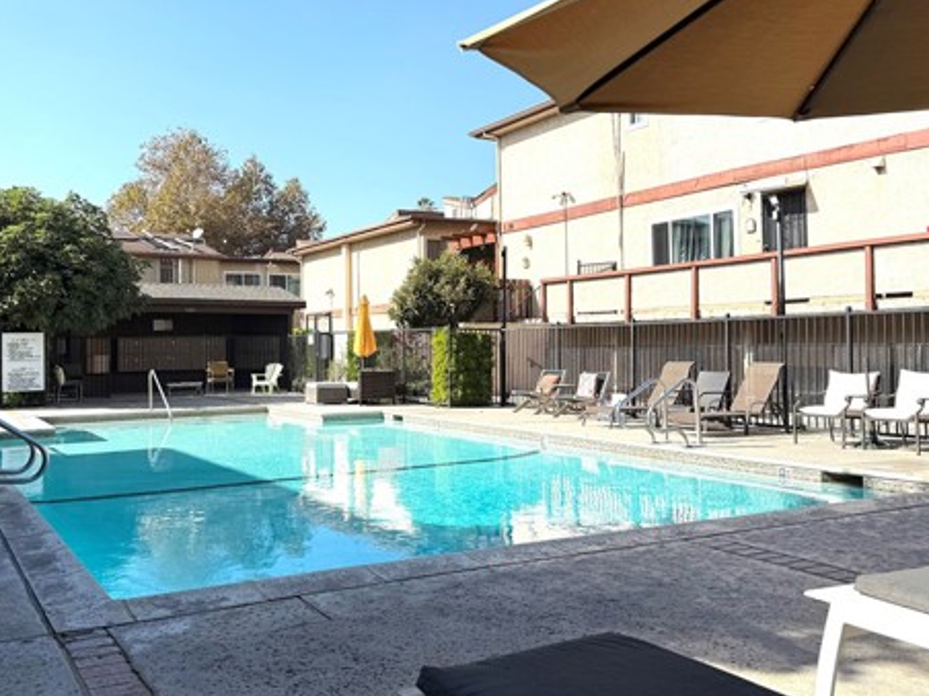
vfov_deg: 41.7
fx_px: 912
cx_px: 384
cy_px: 308
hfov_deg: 53.7
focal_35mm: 34
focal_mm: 6.76
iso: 80
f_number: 1.78
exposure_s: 1/5714
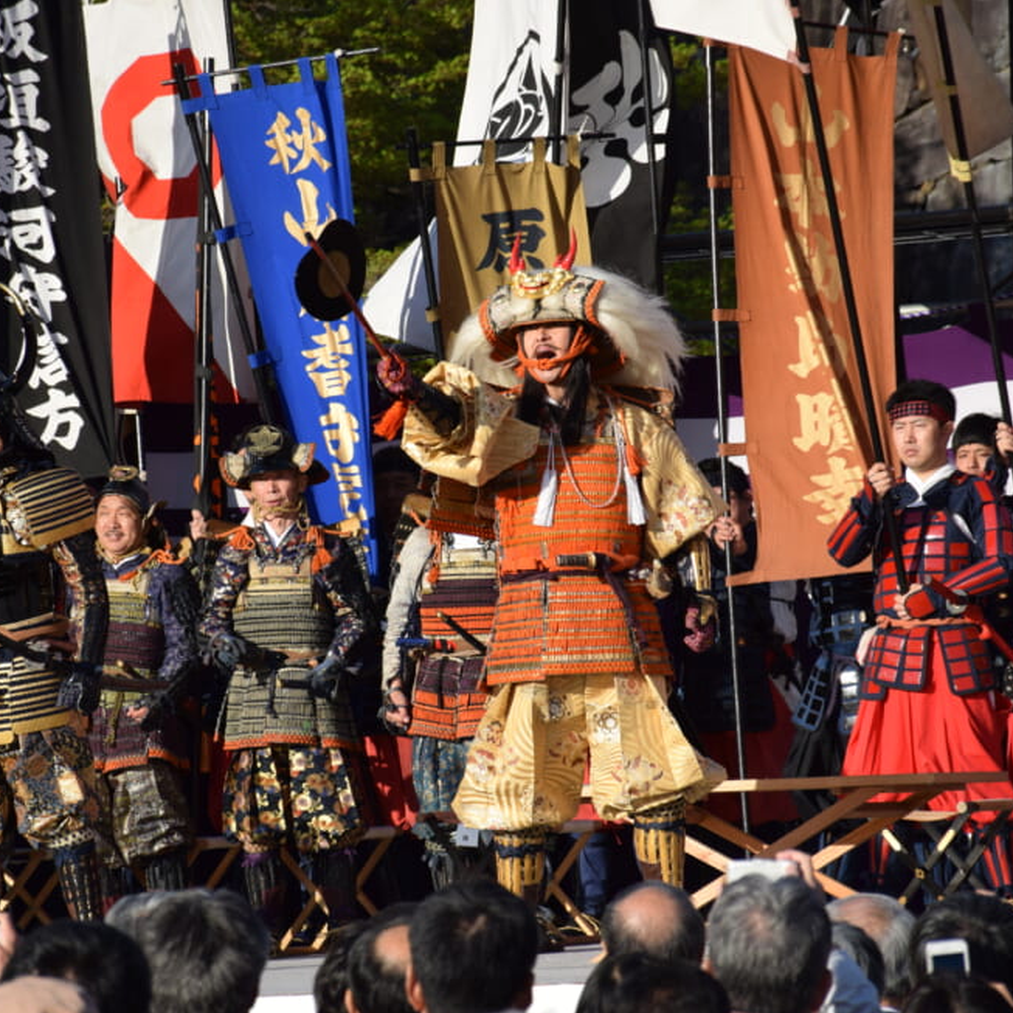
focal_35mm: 280
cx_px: 450
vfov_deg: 6.3
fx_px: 9270
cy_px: 503
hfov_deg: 6.3
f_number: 6.3
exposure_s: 1/640
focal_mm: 140
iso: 200
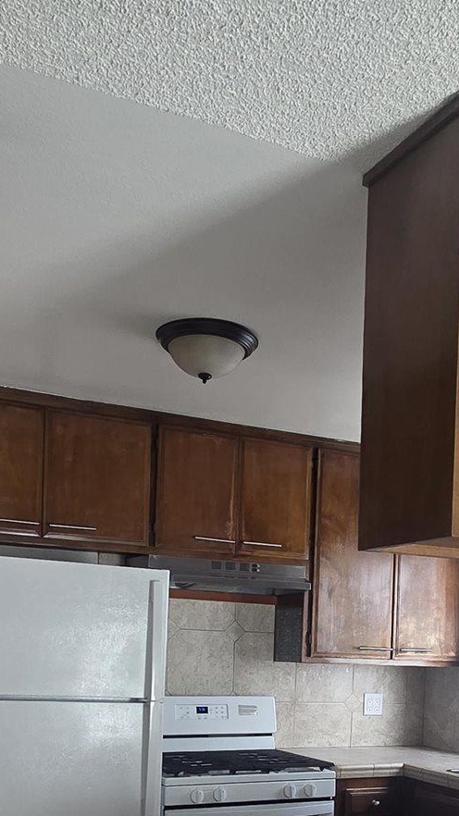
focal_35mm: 37
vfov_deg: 50.3
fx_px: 801
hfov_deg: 32.0
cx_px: 255
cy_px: 670
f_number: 2.2
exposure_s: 1/120
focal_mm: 2.2
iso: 80
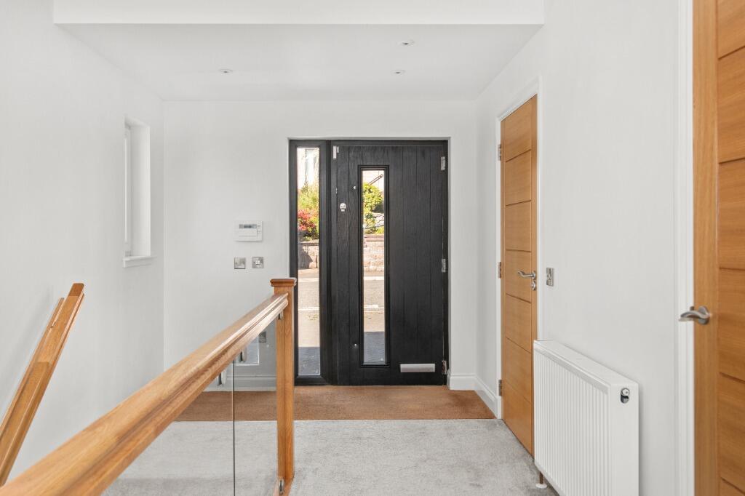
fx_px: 621
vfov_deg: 43.6
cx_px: 372
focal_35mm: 30
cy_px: 248
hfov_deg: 61.9
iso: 200
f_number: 8
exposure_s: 1/10
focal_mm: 20
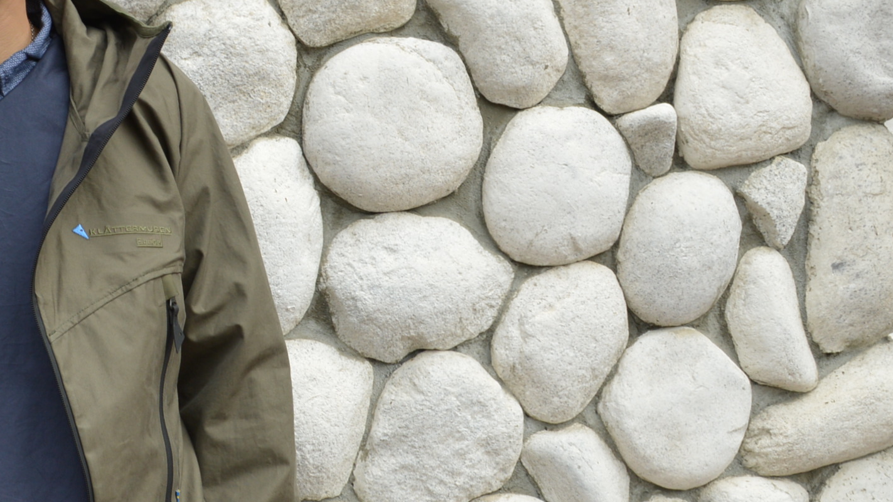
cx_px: 176
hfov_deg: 28.3
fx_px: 1729
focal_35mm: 73
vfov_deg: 16.5
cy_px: 296
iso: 200
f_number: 11
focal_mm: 22
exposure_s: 1/160
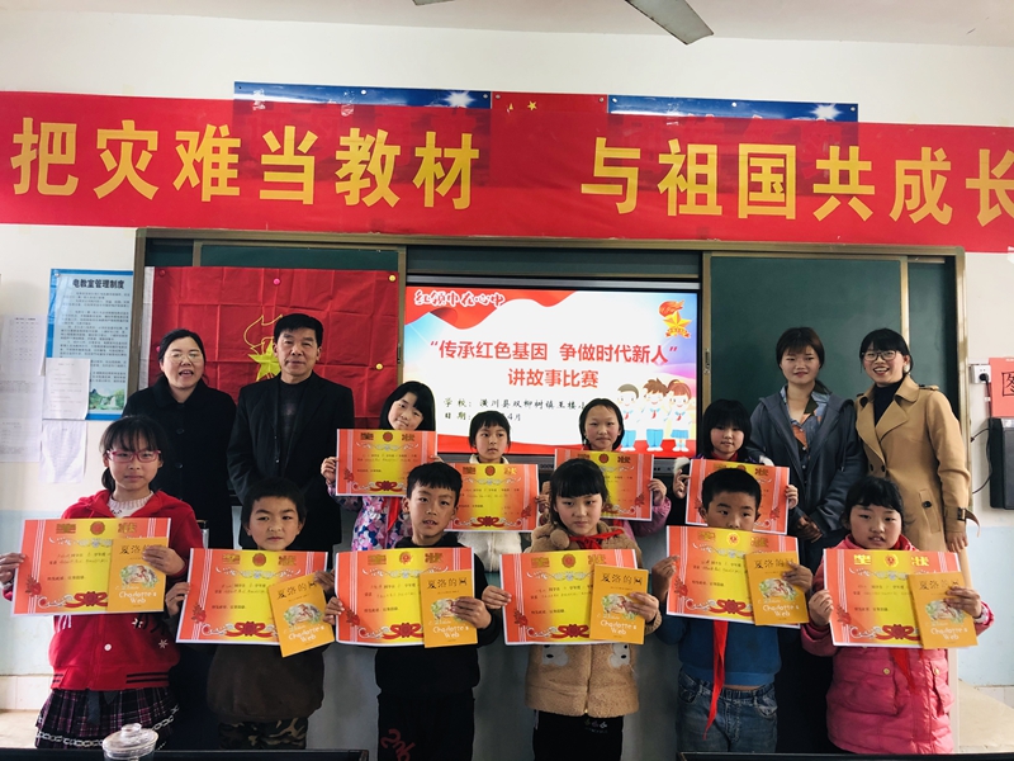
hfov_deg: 63.4
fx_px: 820
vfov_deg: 49.7
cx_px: 507
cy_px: 380
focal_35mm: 28
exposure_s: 1/17
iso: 50
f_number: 1.8
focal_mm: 3.99
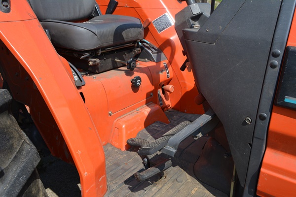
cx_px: 148
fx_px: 271
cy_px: 98
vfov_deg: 40.0
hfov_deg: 57.2
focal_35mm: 33
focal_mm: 22
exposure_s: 1/250
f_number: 8
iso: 125
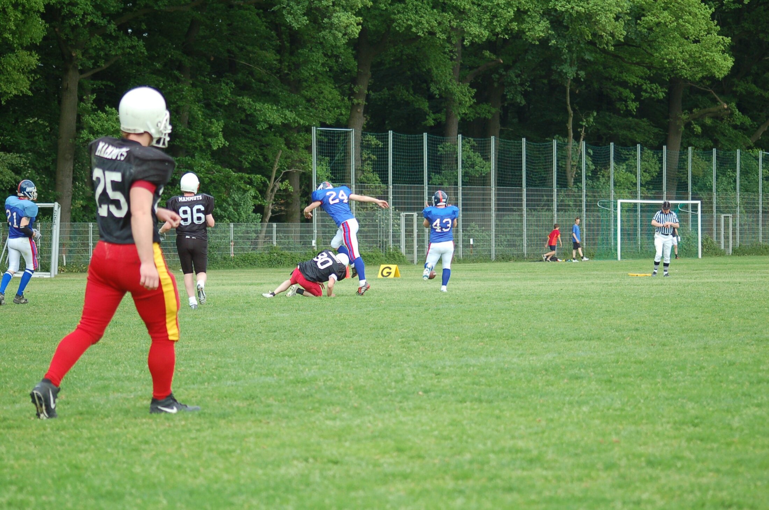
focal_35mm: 123
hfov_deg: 16.7
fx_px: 2622
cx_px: 384
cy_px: 255
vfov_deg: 11.1
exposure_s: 1/800
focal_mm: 82
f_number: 4
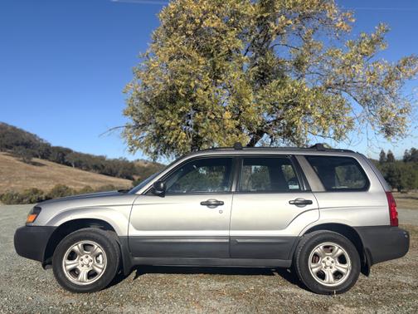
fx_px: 314
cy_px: 157
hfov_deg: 67.3
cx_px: 209
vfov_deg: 53.1
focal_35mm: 26
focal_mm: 5.96
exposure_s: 1/14493
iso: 50
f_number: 1.6
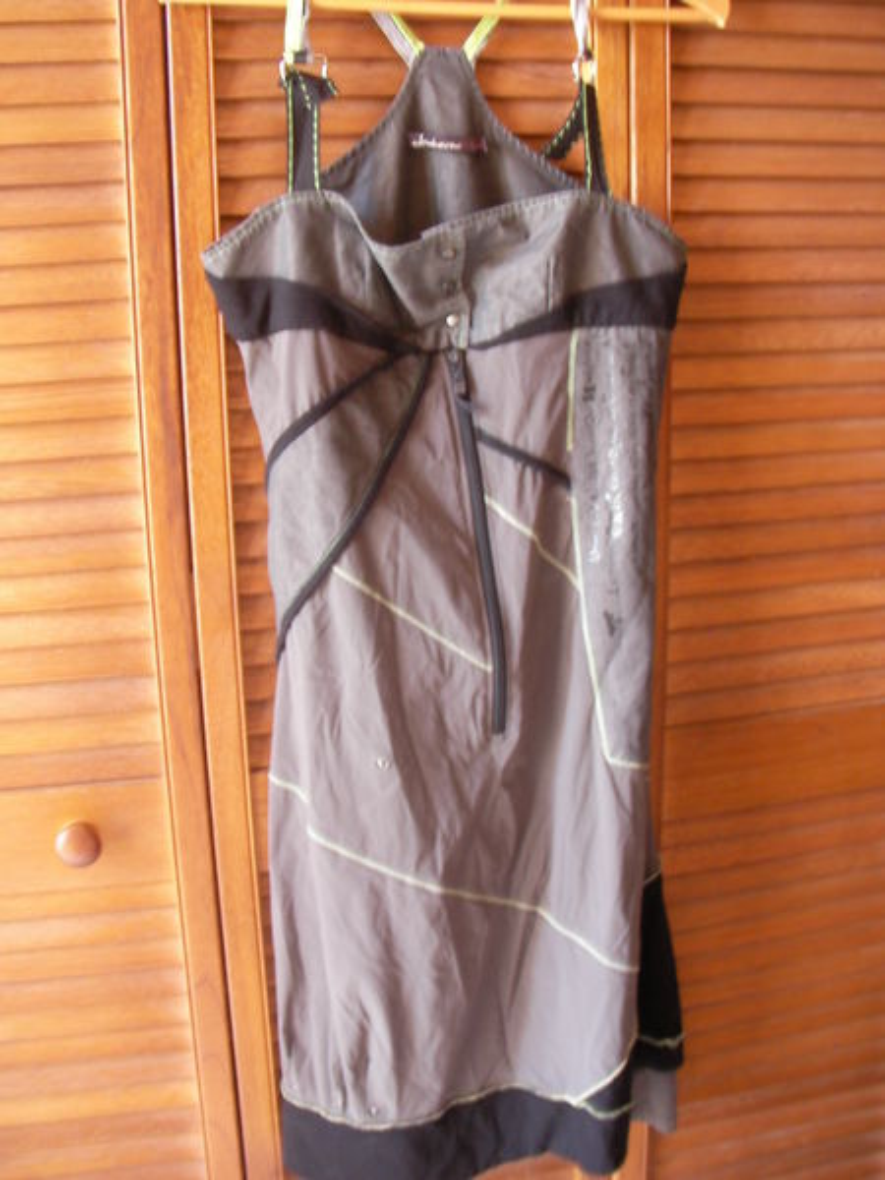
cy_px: 590
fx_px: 1398
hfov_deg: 35.1
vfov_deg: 45.8
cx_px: 442
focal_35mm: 41
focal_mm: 6.3
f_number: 3.5
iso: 100
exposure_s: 1/3.4
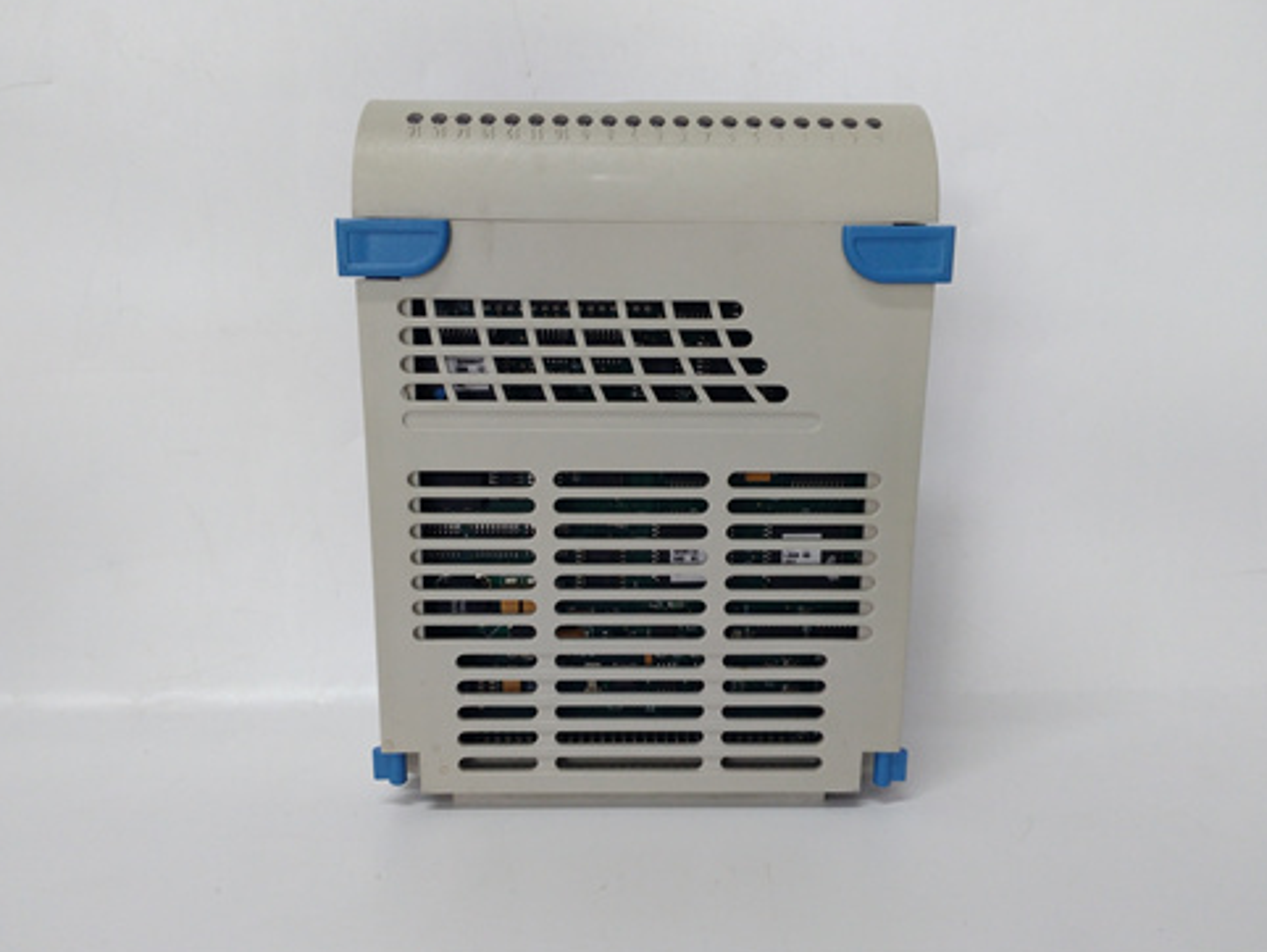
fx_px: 1025
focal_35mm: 28
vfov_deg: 49.8
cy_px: 472
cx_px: 636
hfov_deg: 63.4
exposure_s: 1/33
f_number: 2
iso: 132
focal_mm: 3.79
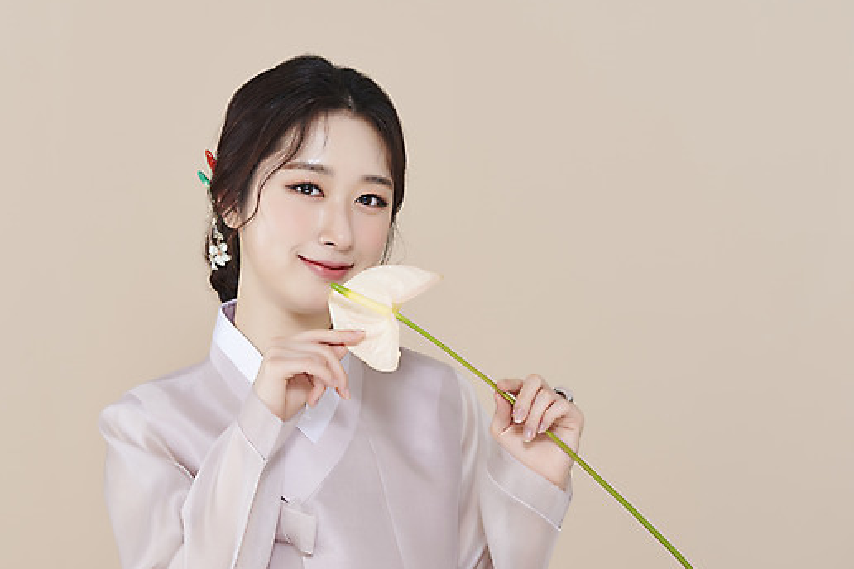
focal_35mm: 122
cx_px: 383
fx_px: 2894
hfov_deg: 16.8
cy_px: 321
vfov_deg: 11.2
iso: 64
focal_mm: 105
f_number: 11
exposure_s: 1/125
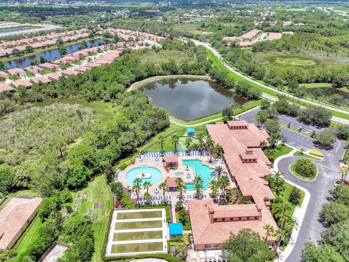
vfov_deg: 56.8
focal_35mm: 24
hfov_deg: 71.6
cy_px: 131
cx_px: 174
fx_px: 242
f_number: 3.5
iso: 100
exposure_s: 1/2500
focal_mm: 12.3
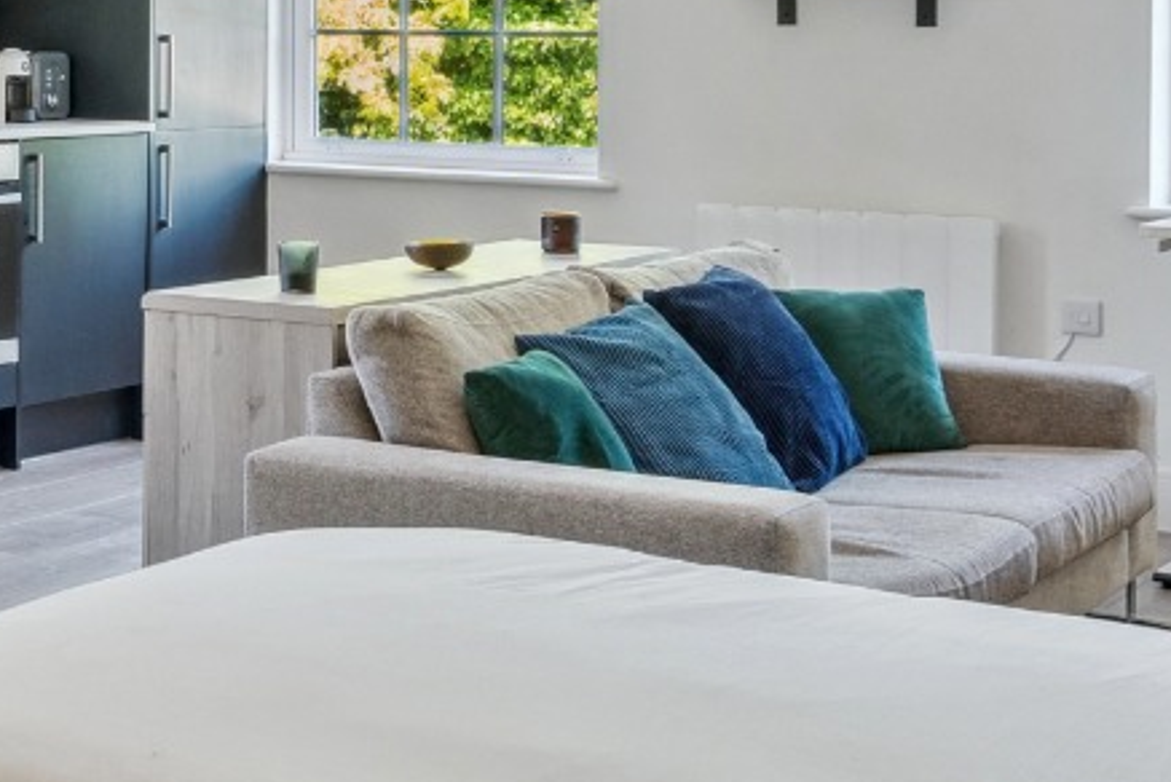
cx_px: -190
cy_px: 39
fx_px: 2441
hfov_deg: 24.7
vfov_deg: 17.9
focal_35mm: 75
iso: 640
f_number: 5
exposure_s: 1/30
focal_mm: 16
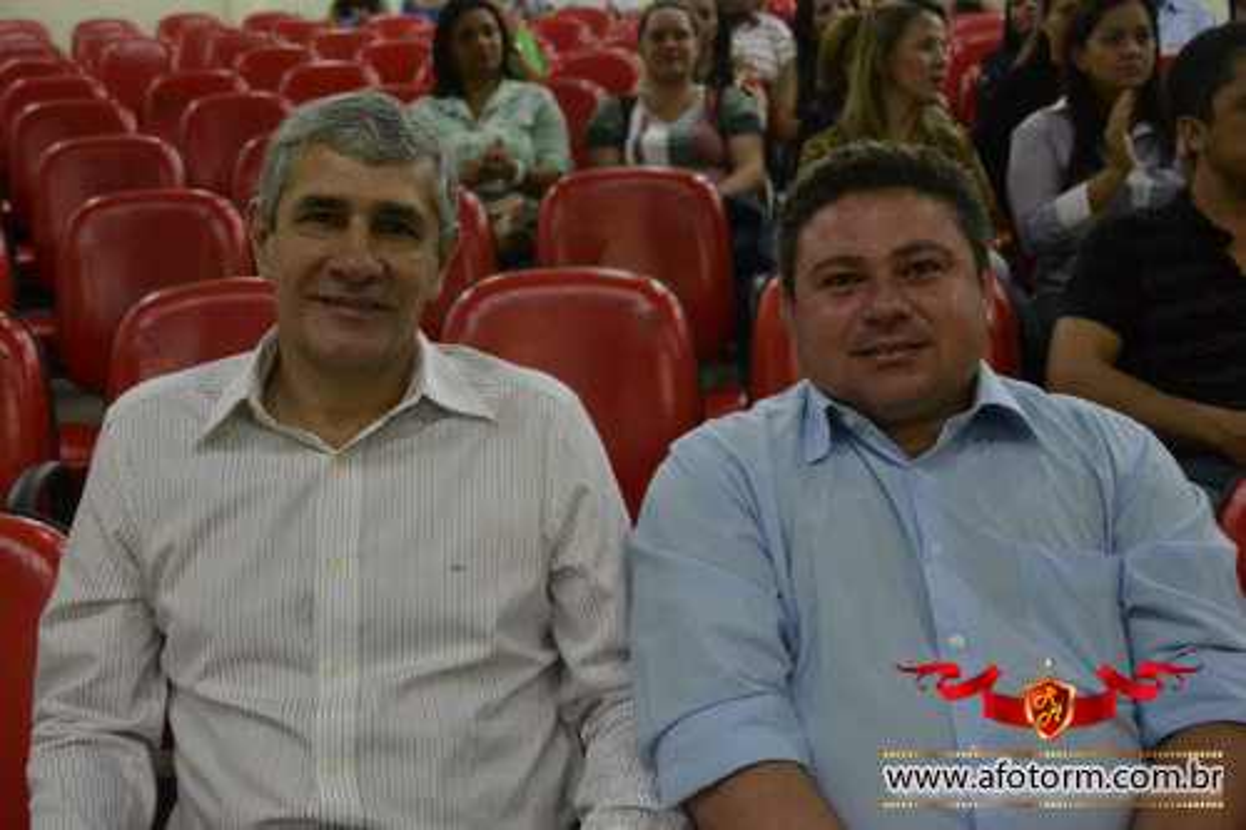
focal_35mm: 46
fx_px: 1609
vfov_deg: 28.9
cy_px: 415
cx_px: 623
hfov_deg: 42.3
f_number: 5.6
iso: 3200
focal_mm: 31
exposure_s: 1/40
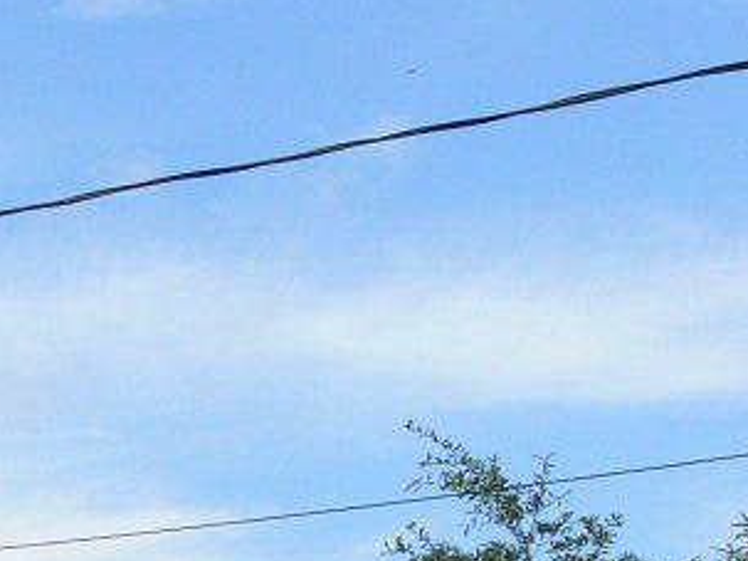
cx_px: -753
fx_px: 3564
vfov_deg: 8.8
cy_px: 771
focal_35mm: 165
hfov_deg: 10.9
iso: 80
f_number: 5.6
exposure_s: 1/320
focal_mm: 8.1
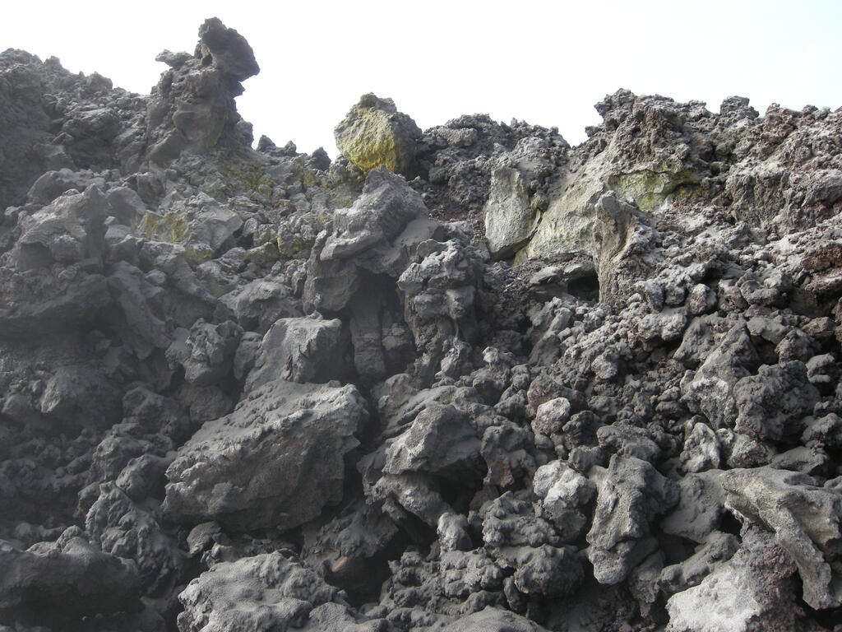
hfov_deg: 52.6
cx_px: 421
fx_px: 851
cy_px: 316
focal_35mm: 35
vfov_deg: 40.7
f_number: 4.3
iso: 100
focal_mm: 7.5
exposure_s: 1/158
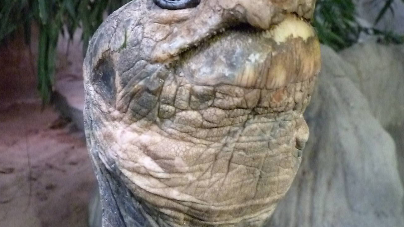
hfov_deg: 37.7
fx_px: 589
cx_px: 235
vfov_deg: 21.6
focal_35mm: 55
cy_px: 57
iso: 1600
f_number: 3.2
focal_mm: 7.4
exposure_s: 1/80
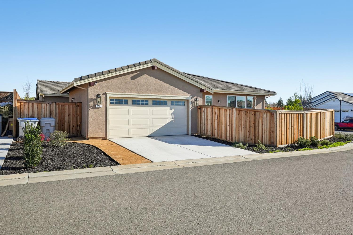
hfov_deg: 71.5
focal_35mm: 25
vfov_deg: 51.3
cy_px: 118
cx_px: 176
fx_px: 245
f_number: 8
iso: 400
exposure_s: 1/1600
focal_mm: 25
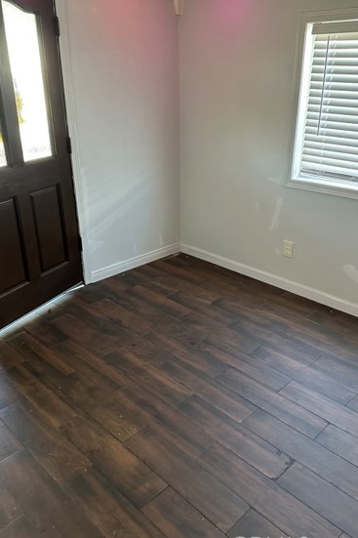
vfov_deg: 63.6
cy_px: 247
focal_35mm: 29
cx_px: 187
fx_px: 433
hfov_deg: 44.9
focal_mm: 6.86
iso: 200
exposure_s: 1/70
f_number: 1.78
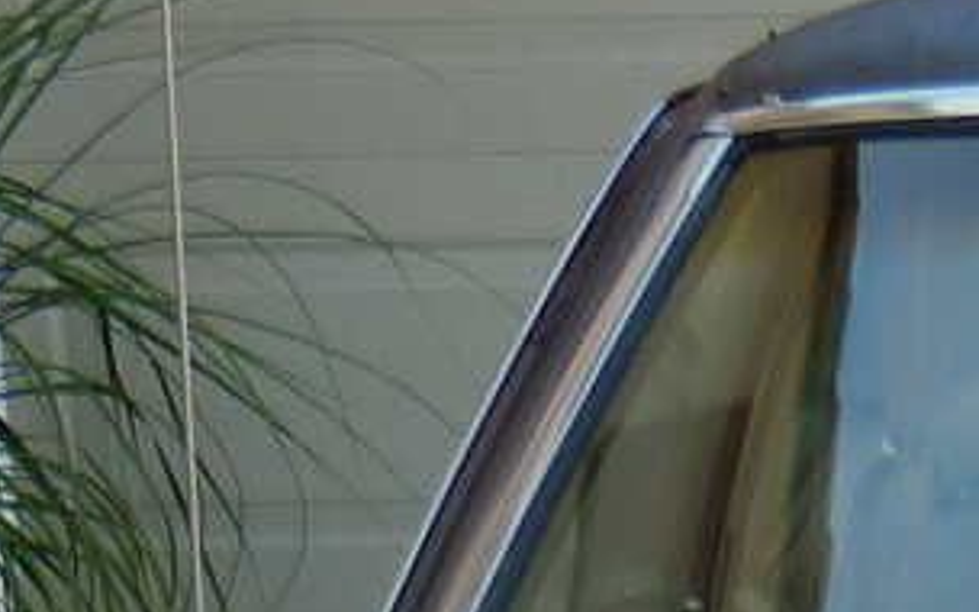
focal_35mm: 236
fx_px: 6297
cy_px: 1865
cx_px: 1939
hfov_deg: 8.4
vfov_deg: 5.2
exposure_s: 1/200
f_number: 2.8
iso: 80
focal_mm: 5.5
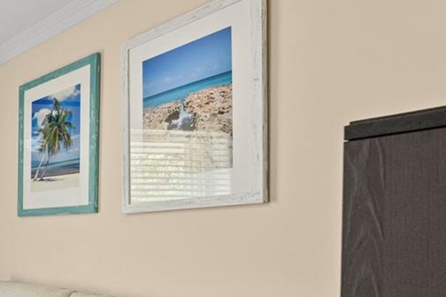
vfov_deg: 29.6
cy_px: 250
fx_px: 545
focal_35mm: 44
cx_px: -223
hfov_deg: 28.6
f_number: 8
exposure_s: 1/6
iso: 500
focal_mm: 14
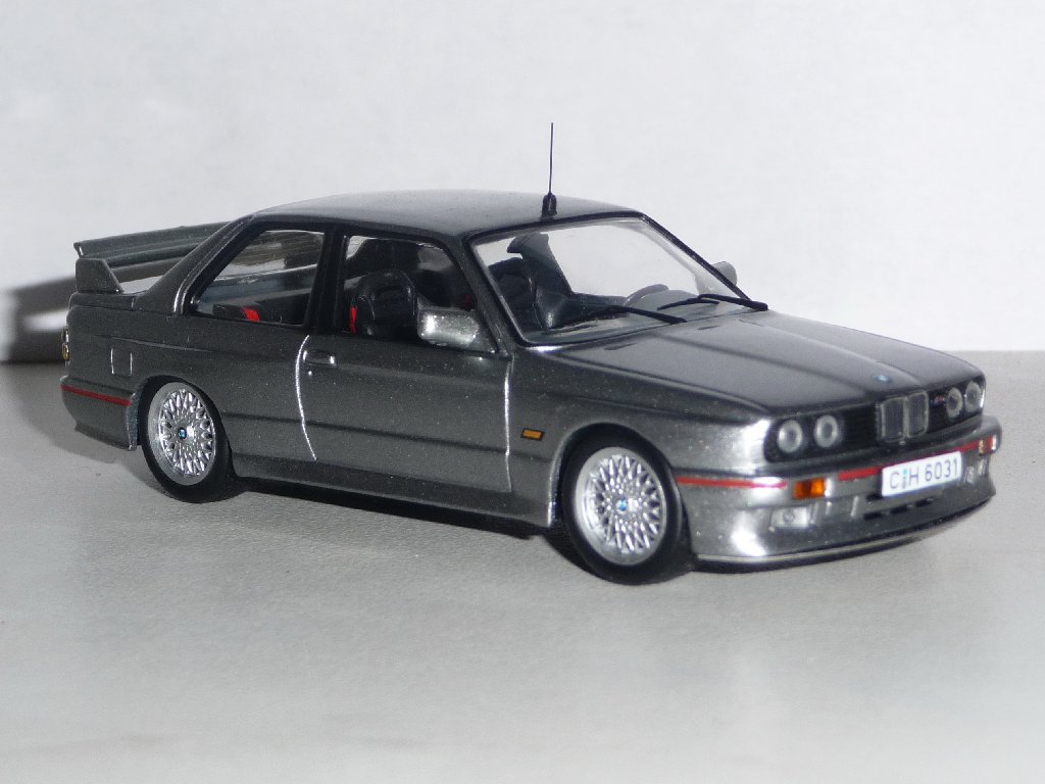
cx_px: 522
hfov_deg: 17.3
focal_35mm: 114
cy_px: 392
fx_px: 3441
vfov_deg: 13.0
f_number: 4.7
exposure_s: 1/40
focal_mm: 14.2
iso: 100
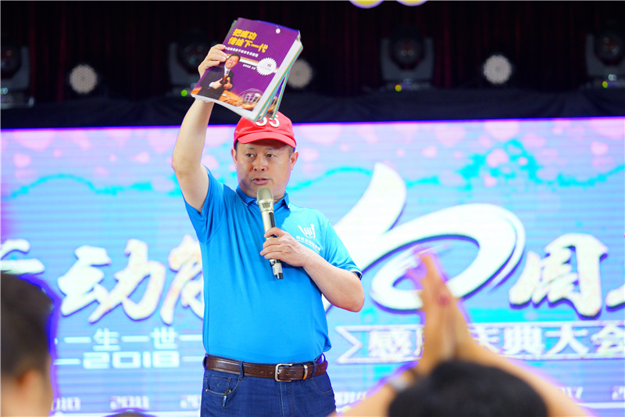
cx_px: 312
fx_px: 2343
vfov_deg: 10.2
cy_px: 208
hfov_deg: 15.2
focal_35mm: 135
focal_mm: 90
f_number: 2.8
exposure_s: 1/125
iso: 1000
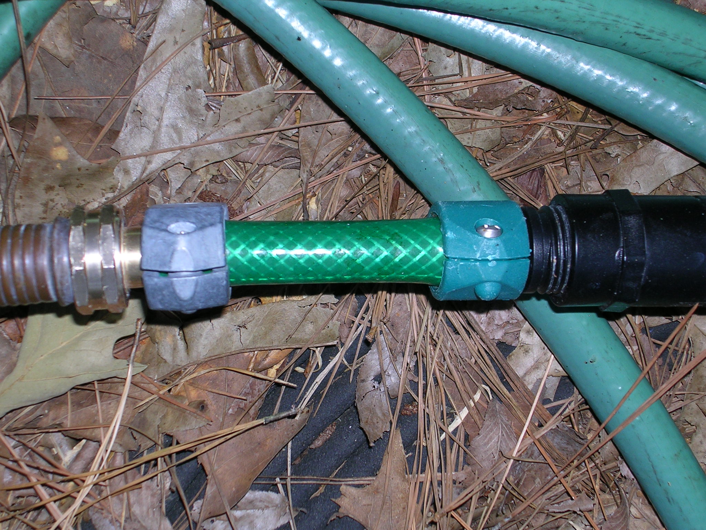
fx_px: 1550
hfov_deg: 25.7
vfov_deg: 19.4
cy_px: 265
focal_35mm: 76
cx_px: 353
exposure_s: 1/60.1
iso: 50
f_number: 3.9
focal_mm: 11.5
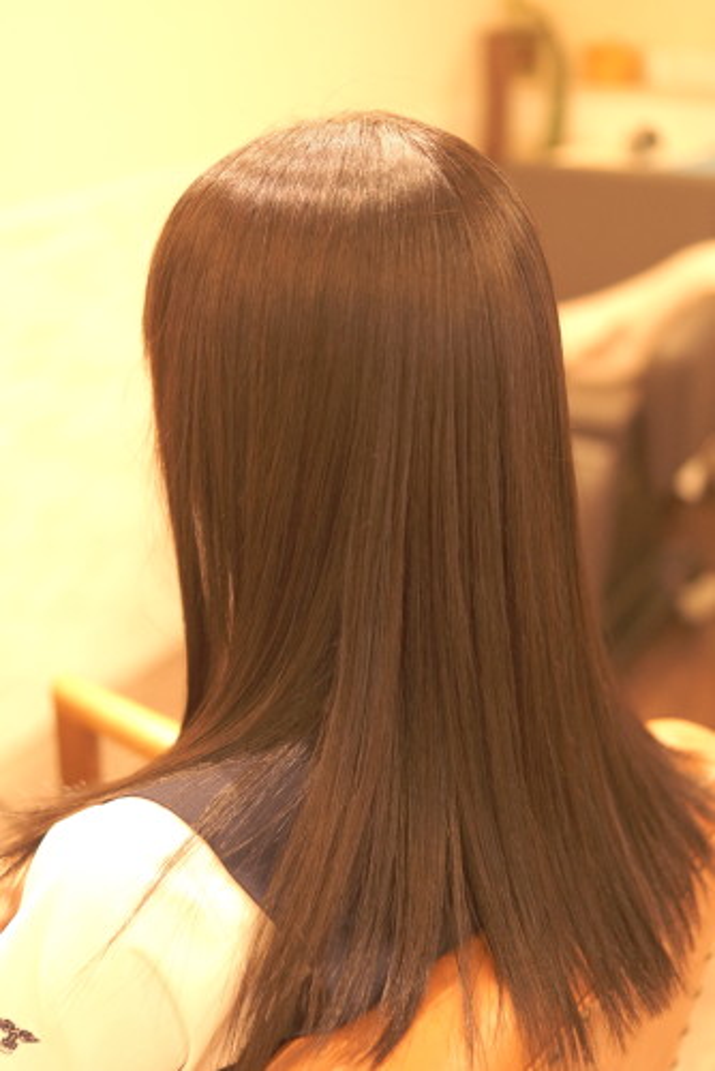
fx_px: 1562
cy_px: 536
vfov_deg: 37.8
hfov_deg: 25.8
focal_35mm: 52
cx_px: 358
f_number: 1.8
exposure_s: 1/200
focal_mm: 35
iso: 800
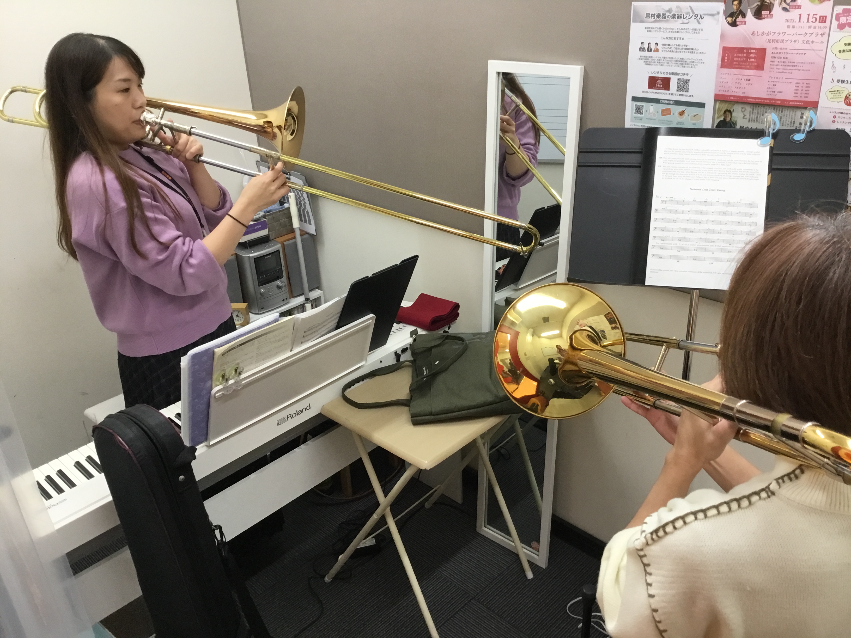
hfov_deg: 58.4
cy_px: 319
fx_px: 762
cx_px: 426
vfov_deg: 45.4
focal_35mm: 31
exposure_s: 1/30
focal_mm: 3.3
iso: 50
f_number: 2.4
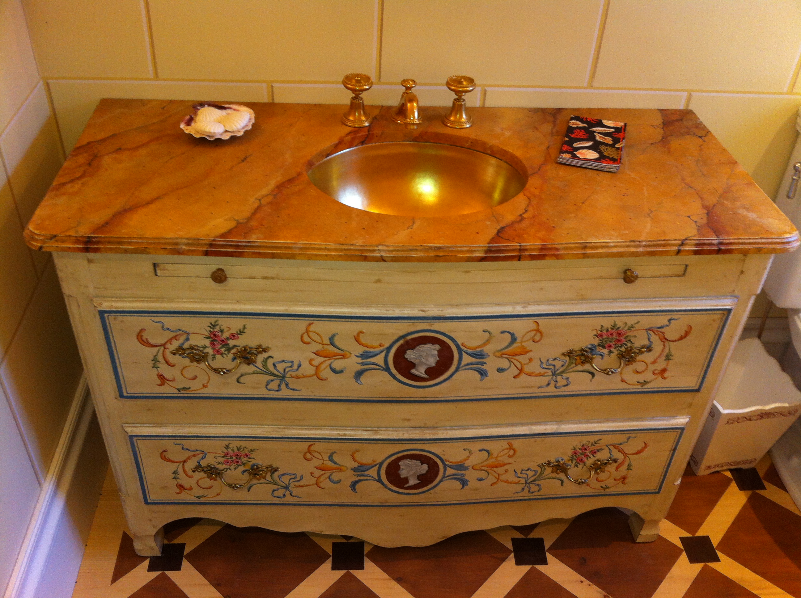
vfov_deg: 40.6
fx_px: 809
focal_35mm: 35
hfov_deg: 52.7
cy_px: 299
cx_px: 400
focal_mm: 3.85
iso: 80
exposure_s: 1/17
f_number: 2.8
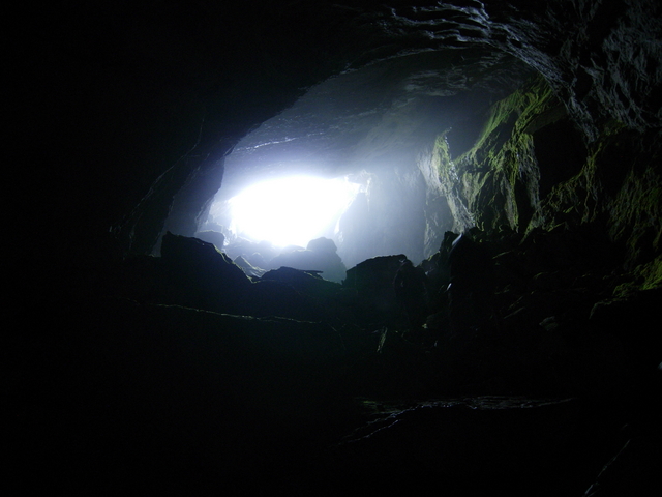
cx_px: 331
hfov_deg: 51.4
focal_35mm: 36
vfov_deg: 39.7
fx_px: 688
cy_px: 248
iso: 122
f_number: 2.7
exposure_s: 1/4
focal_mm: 7.5
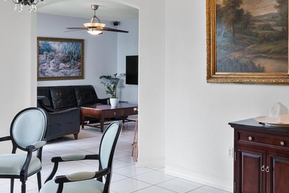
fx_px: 353
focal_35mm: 44
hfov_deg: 44.1
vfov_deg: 30.3
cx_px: 182
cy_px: 64
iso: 200
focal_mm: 16
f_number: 16
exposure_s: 2
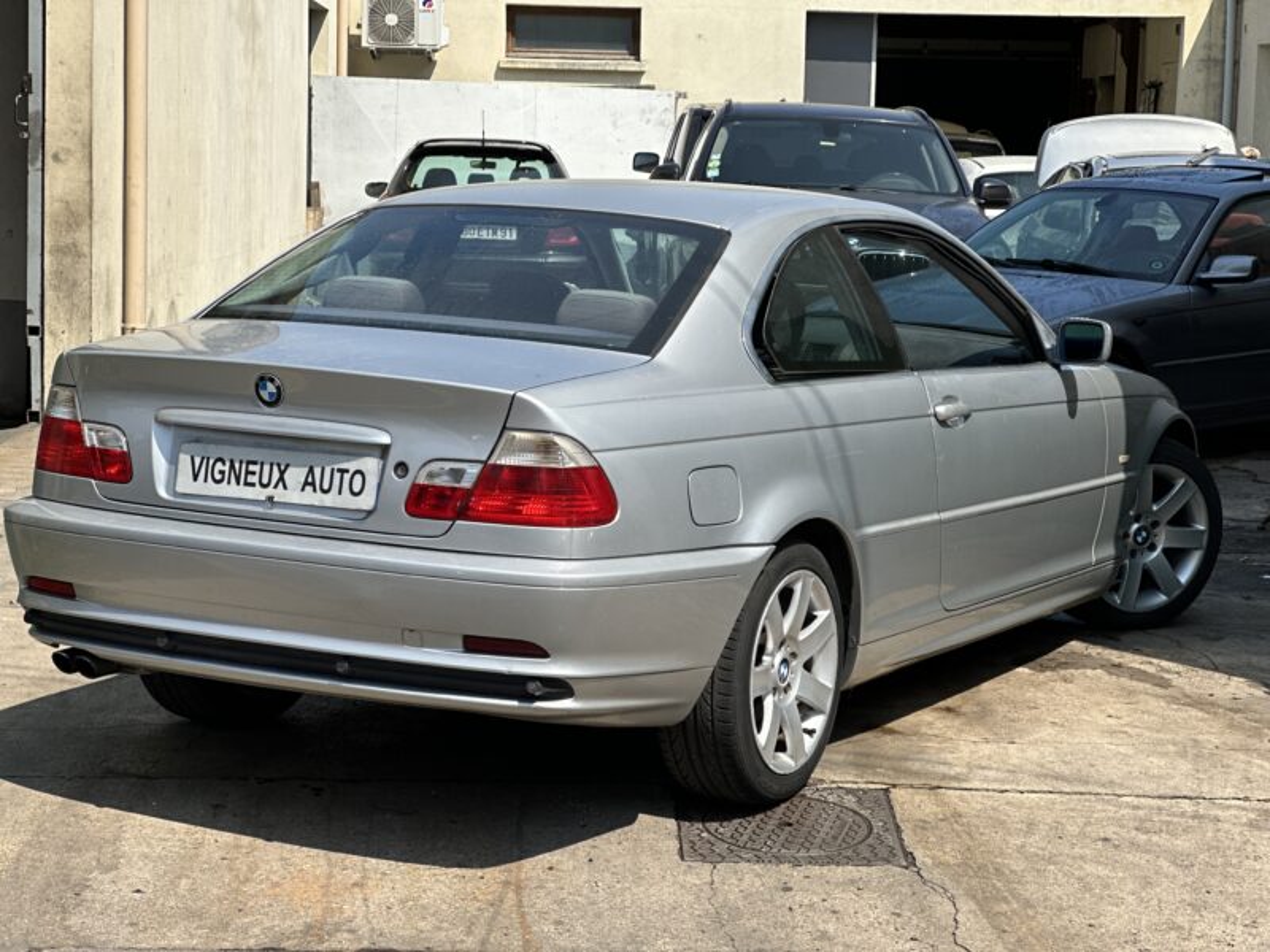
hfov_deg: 25.3
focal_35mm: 77
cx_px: 635
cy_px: 476
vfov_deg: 19.1
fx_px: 2825
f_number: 2.8
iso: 32
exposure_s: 1/677
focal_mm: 9
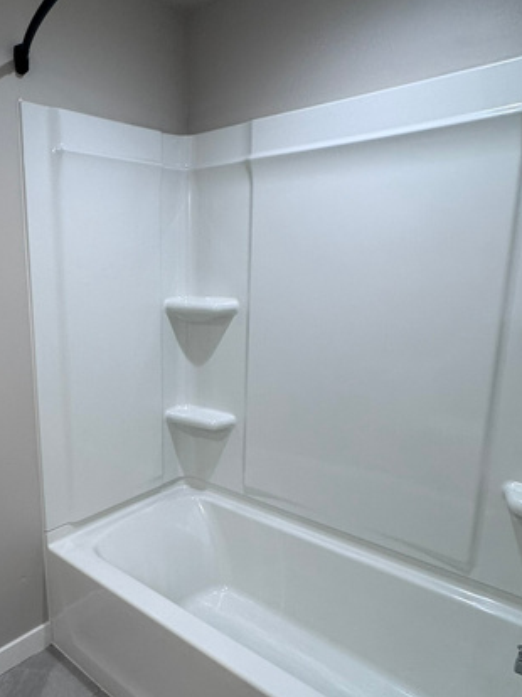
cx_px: 152
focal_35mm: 26
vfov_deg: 67.2
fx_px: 523
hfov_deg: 51.4
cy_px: 374
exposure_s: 1/120
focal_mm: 2.22
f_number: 2.2
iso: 200
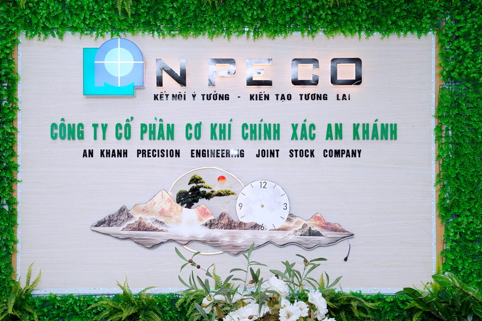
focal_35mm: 55
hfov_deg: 36.0
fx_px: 741
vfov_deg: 24.5
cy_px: 164
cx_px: 228
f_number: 7.1
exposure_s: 1/160
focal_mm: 52.3
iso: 640
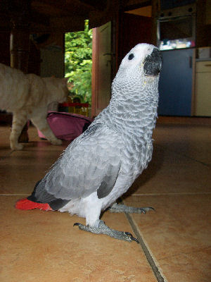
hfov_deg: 40.7
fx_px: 284
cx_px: 106
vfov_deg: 52.6
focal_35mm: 35
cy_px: 141
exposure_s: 1/60
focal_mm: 5.8
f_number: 2.6
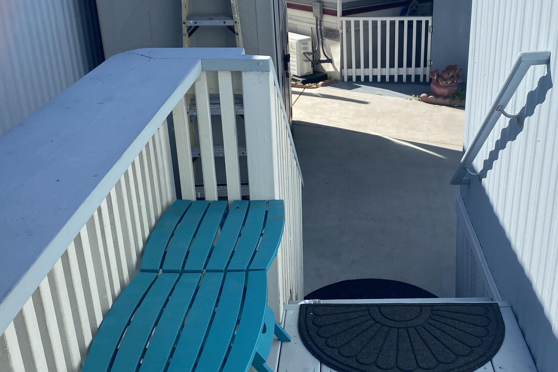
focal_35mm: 43
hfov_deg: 44.8
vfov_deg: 31.2
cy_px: 182
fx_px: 666
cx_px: 367
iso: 32
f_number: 1.8
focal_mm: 4.25
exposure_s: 1/3610
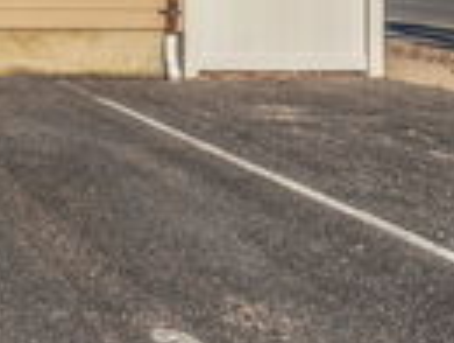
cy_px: -107
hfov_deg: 20.7
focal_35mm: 71
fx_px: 933
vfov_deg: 19.2
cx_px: -321
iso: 100
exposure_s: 1/50
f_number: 22
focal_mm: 18.8
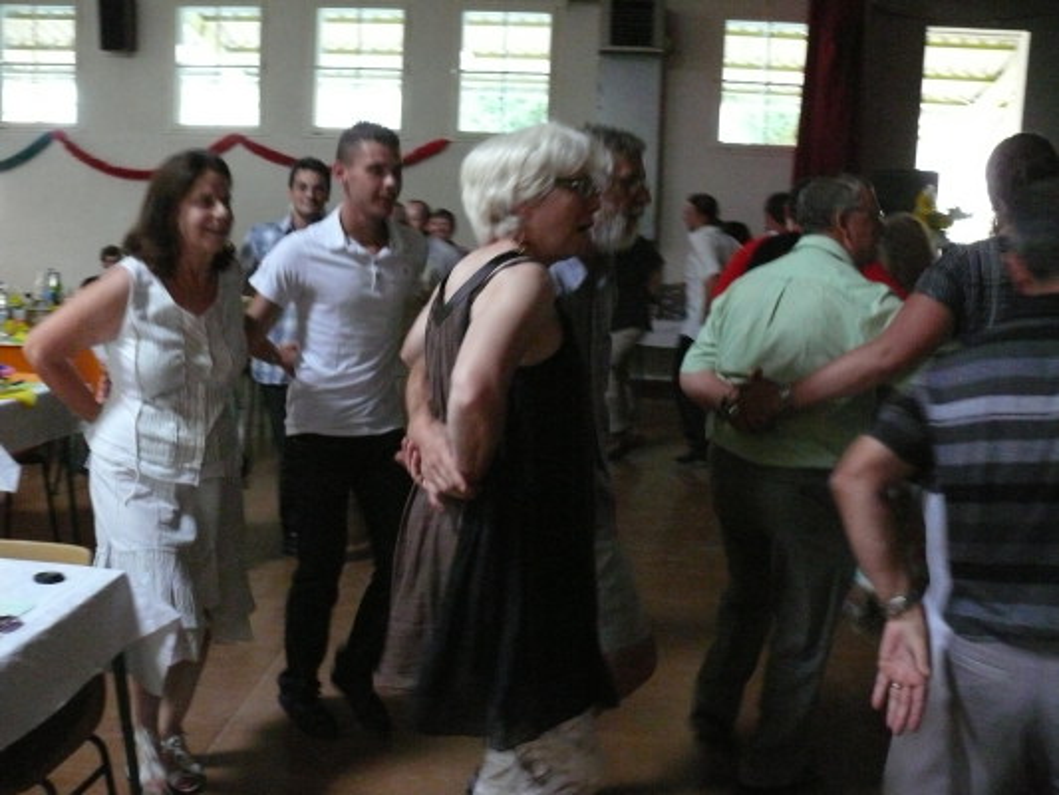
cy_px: 398
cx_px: 530
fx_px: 1071
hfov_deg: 52.6
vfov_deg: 40.7
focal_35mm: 35
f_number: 2.8
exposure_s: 1/30
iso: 800
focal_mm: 7.4
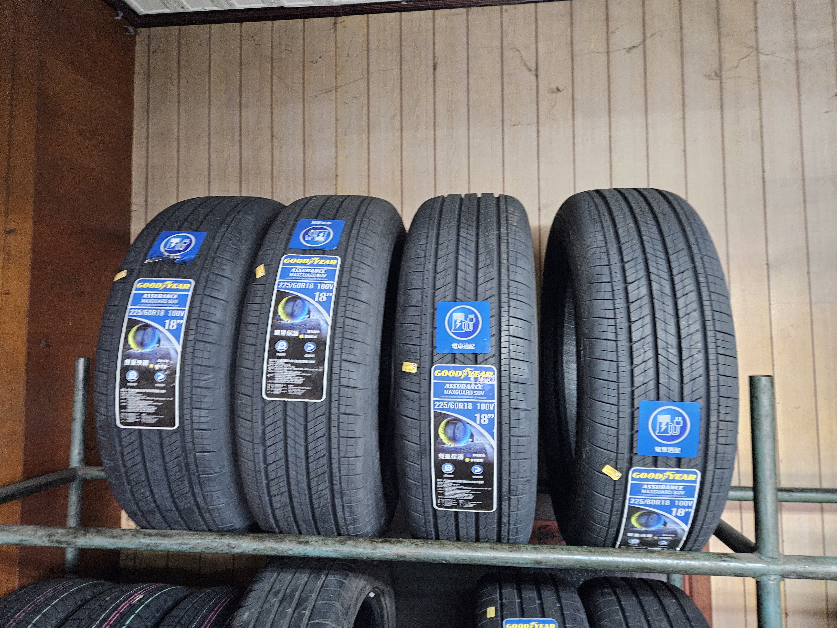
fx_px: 556
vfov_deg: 58.9
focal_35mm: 23
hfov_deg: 73.9
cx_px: 418
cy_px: 314
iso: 800
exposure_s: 1/60
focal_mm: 5.4
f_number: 1.8
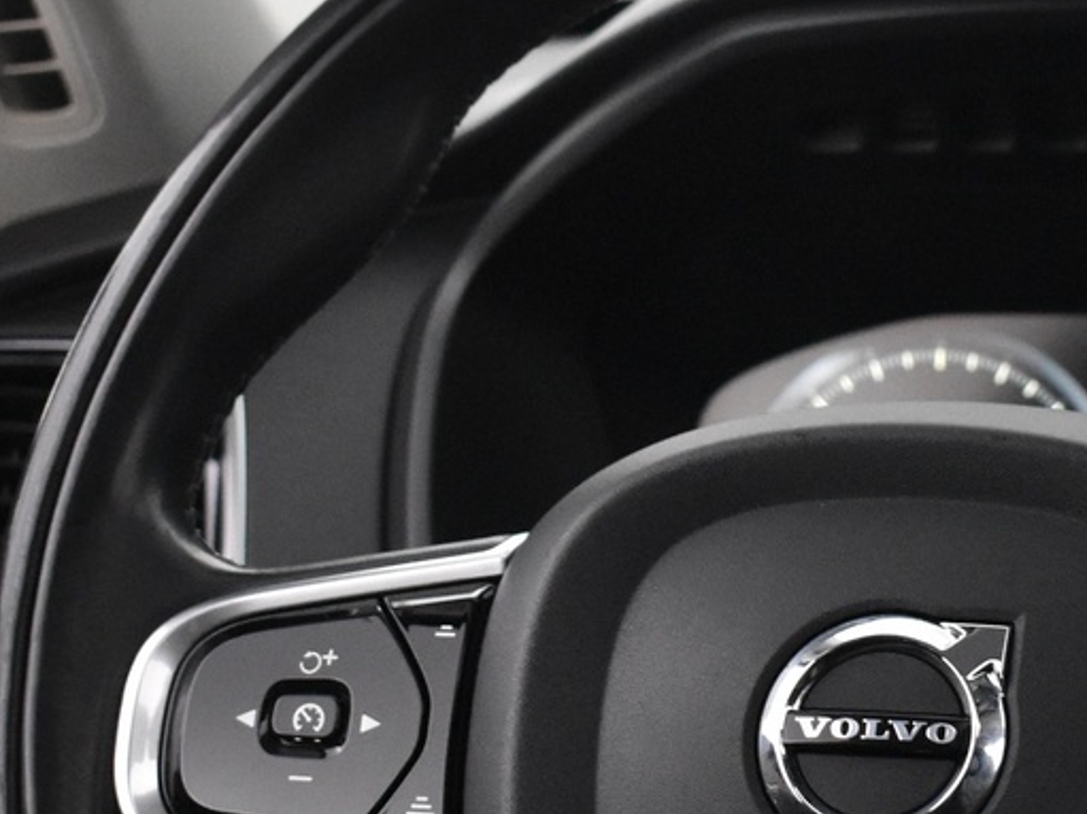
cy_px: 693
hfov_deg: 15.3
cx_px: 866
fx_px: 4018
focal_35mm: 128
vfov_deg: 11.5
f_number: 4.2
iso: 3200
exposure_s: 1/40
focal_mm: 28
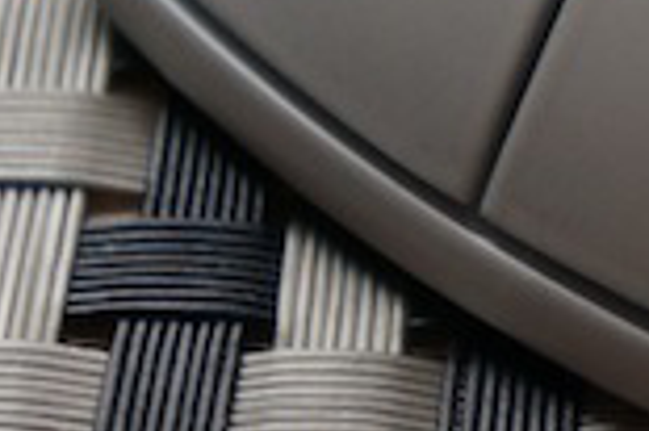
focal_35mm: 355
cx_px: 1214
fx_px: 6401
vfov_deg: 3.8
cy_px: -360
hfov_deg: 5.7
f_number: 5
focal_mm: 49
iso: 640
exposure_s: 1/80
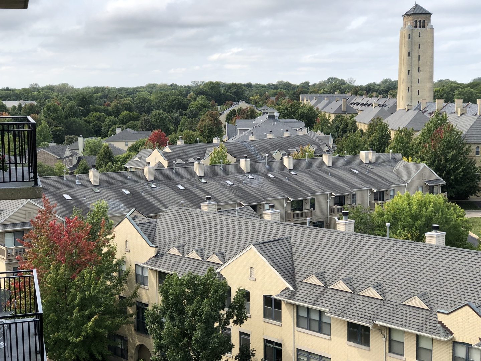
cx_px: 240
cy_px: 180
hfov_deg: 33.8
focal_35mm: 57
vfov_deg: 25.7
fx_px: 792
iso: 20
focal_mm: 6.6
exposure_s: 1/500
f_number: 2.8
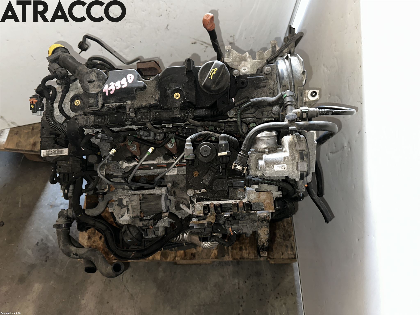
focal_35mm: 24
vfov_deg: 56.8
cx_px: 210
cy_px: 158
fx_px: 291
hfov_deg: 71.6
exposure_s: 1/5
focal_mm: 6.86
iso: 160
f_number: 1.78
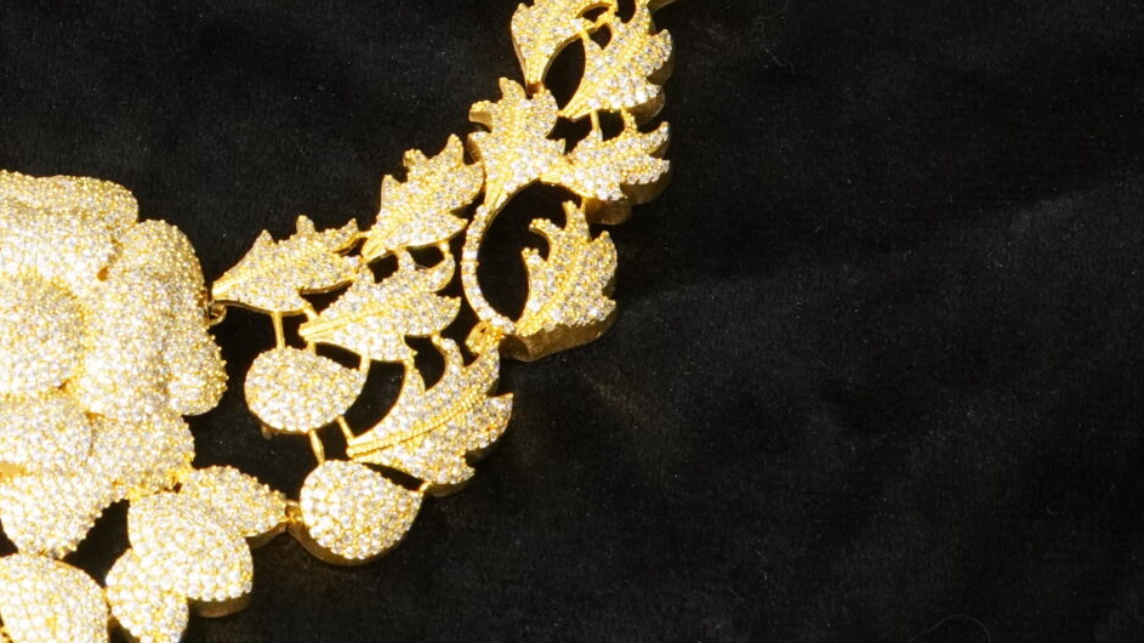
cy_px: 72
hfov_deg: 16.4
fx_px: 3882
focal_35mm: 128
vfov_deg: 9.4
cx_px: 22
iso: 2000
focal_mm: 30
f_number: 8
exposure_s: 1/80
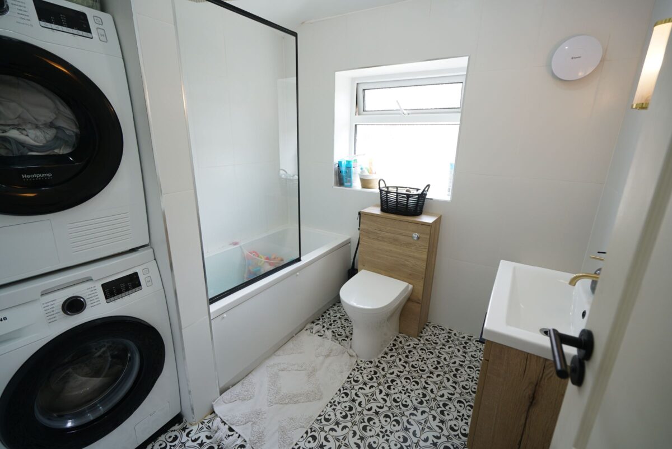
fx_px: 299
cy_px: 224
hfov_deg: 96.7
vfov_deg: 73.8
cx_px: 336
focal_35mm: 16
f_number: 4
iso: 400
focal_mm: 16
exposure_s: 1/100
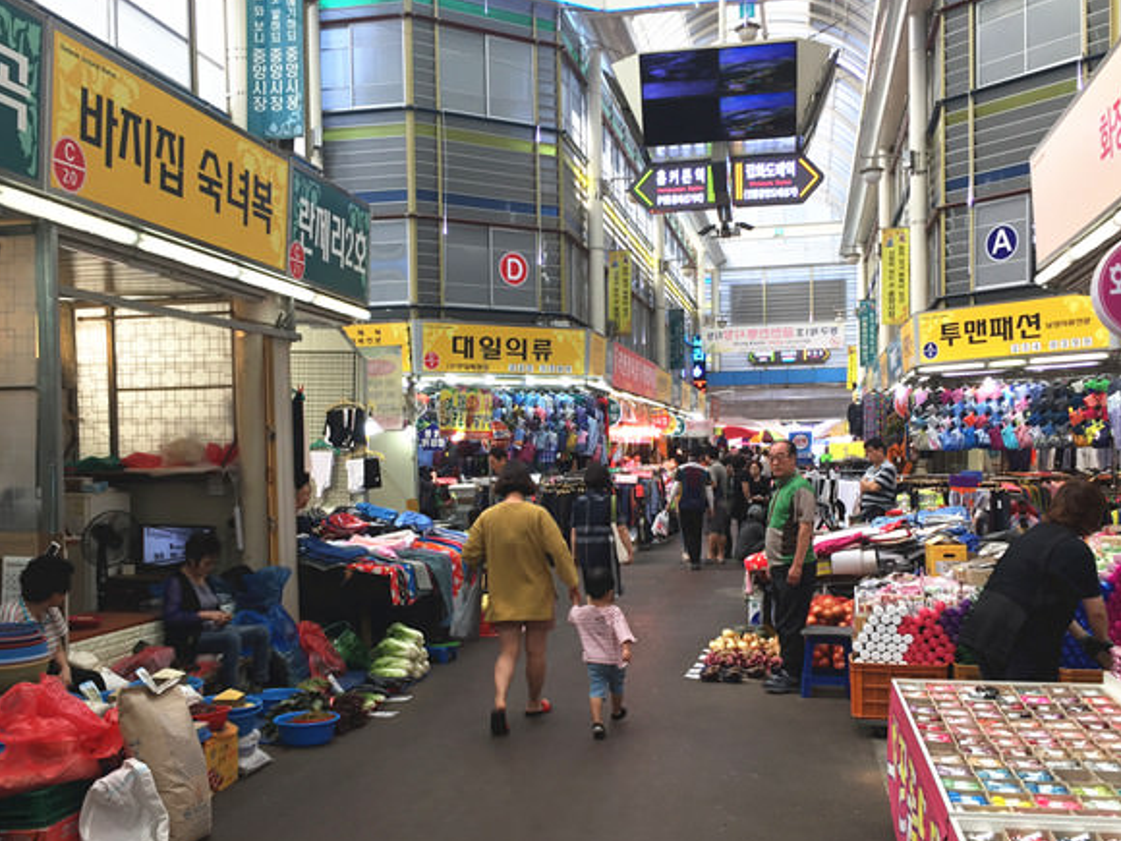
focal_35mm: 36
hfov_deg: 51.4
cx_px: 557
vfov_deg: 39.5
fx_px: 1166
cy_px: 493
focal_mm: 4.15
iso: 40
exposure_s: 1/60
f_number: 2.2
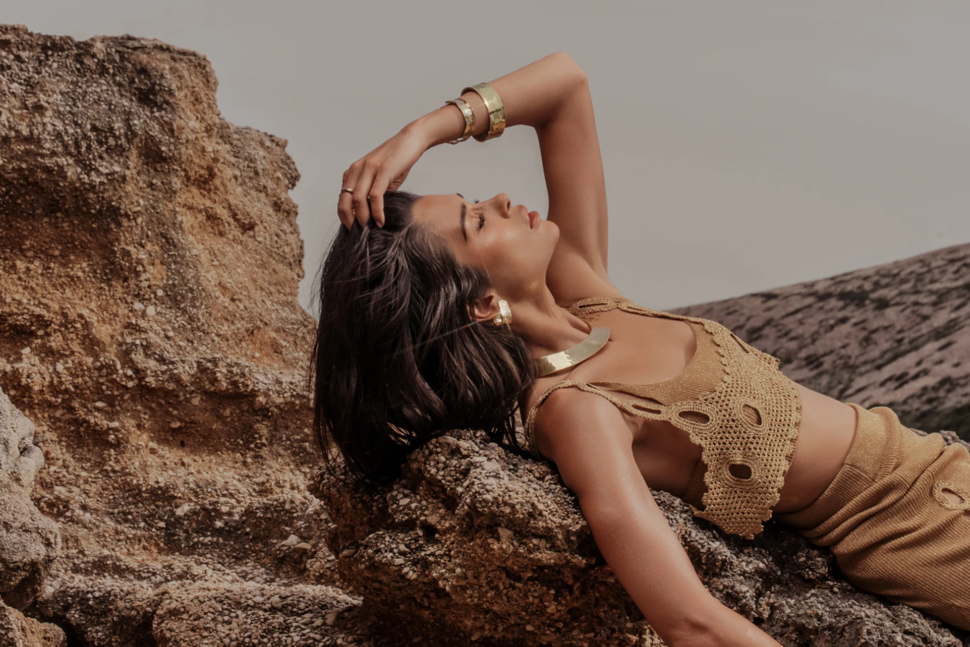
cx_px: 543
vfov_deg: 16.7
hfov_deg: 24.7
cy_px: 293
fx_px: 2209
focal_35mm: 82
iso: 100
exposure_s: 1/200
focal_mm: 70
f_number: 13
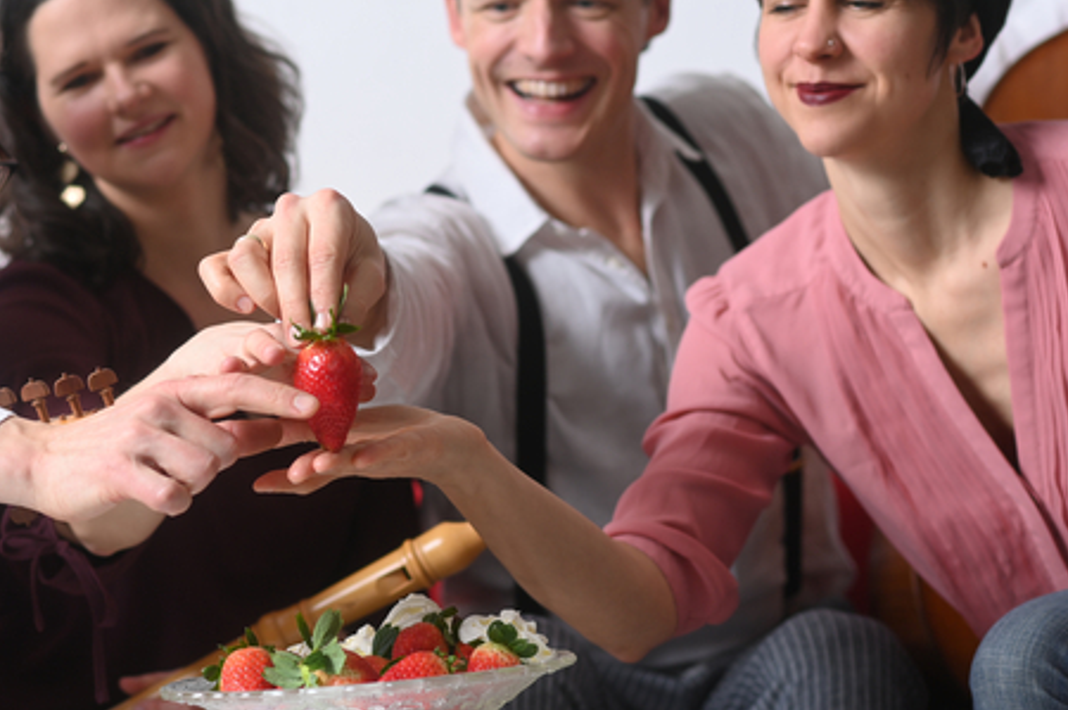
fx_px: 3586
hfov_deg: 16.9
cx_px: 389
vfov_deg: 11.3
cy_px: 294
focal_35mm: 121
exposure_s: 1/160
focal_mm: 85
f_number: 3.2
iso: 125
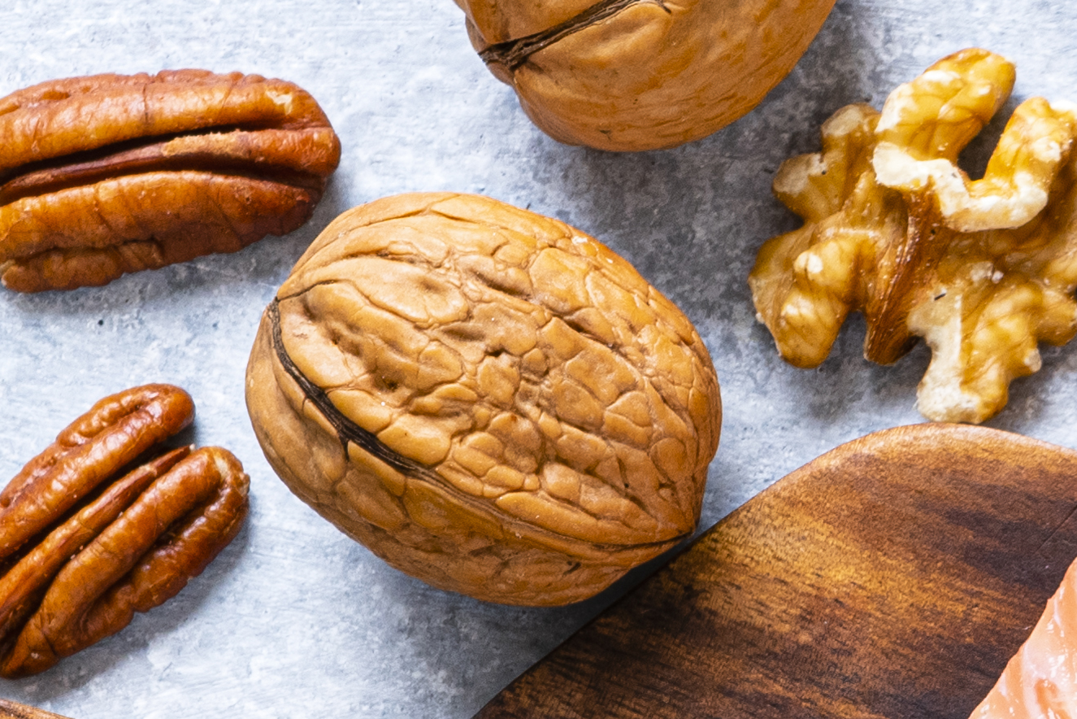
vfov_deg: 5.7
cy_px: 1200
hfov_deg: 8.4
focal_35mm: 240
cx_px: 1679
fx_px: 7181
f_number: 11
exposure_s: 1/100
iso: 100
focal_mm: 40
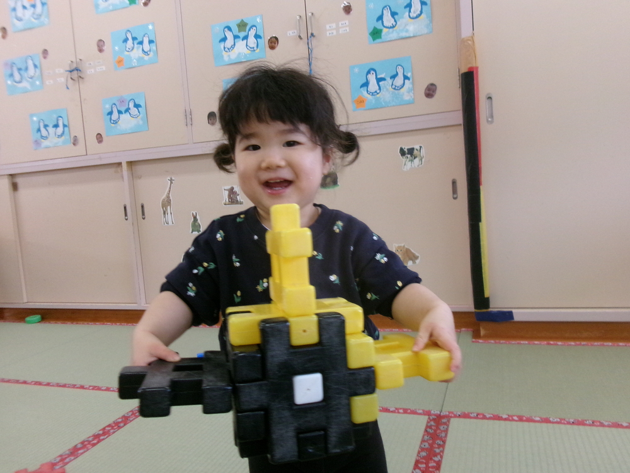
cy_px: 236
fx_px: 510
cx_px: 315
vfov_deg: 49.7
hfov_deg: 63.4
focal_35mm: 28
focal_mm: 5.1
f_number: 3.9
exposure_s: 1/125
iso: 510
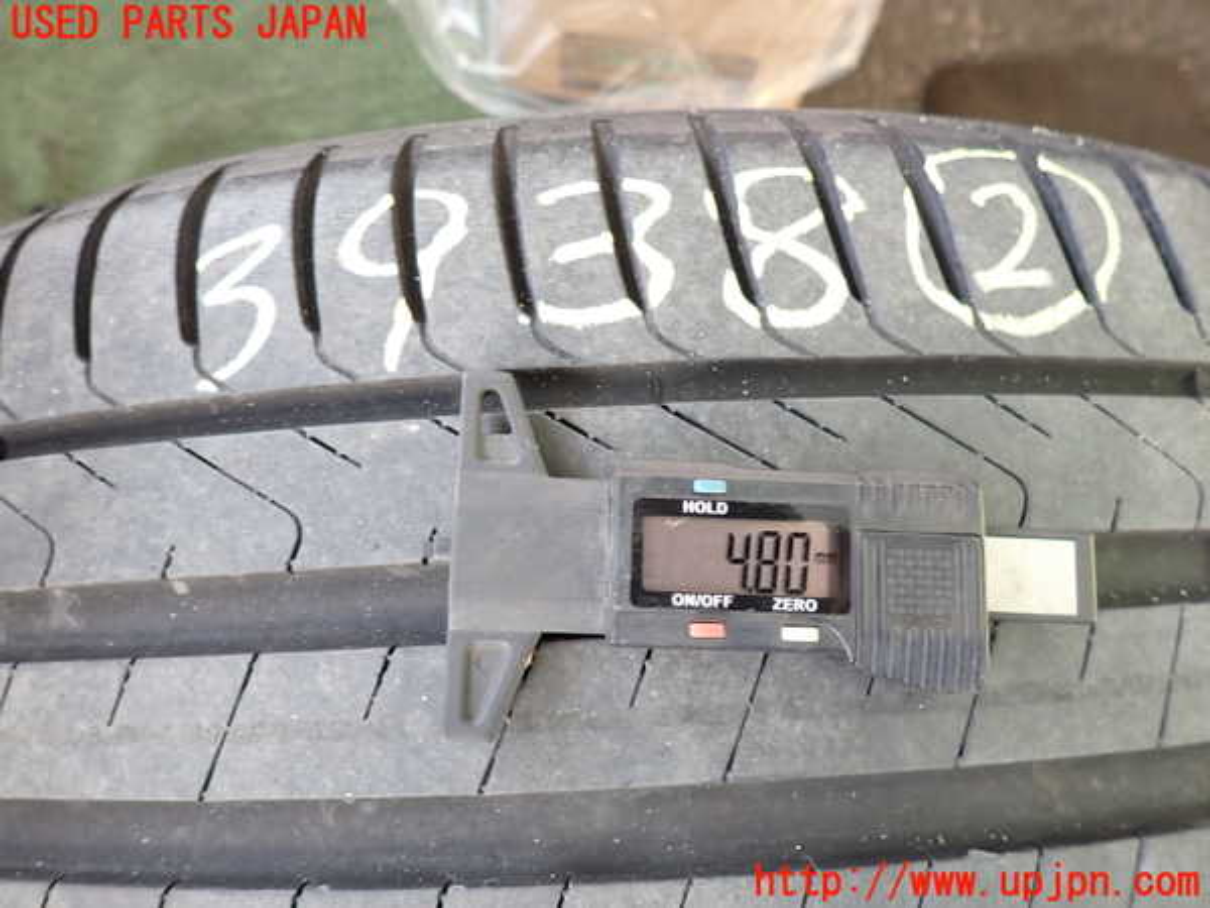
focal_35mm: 25
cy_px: 454
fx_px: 874
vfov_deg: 54.9
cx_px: 605
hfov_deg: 69.4
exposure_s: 1/50
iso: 200
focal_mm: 4.5
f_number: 2
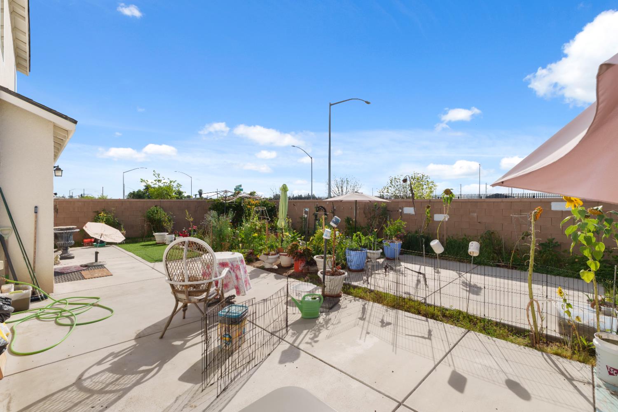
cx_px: 309
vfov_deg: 73.6
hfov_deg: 96.6
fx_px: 276
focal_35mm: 16
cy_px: 206
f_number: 7.1
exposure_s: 1/500
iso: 200
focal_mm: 10.7
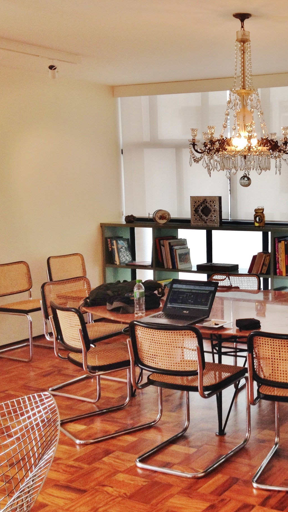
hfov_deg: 22.5
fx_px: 692
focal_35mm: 51
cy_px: 257
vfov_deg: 40.6
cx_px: 296
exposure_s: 1/60
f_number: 2.4
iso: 50
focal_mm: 4.28
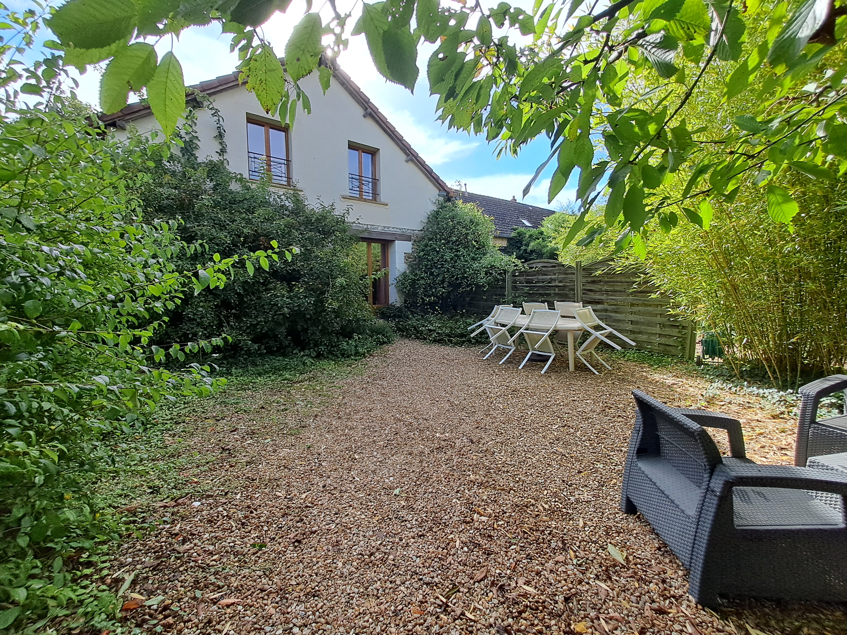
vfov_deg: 89.9
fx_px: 318
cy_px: 318
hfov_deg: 106.2
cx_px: 424
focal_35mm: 13
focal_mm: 1.42
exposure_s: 1/675
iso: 40
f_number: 2.2
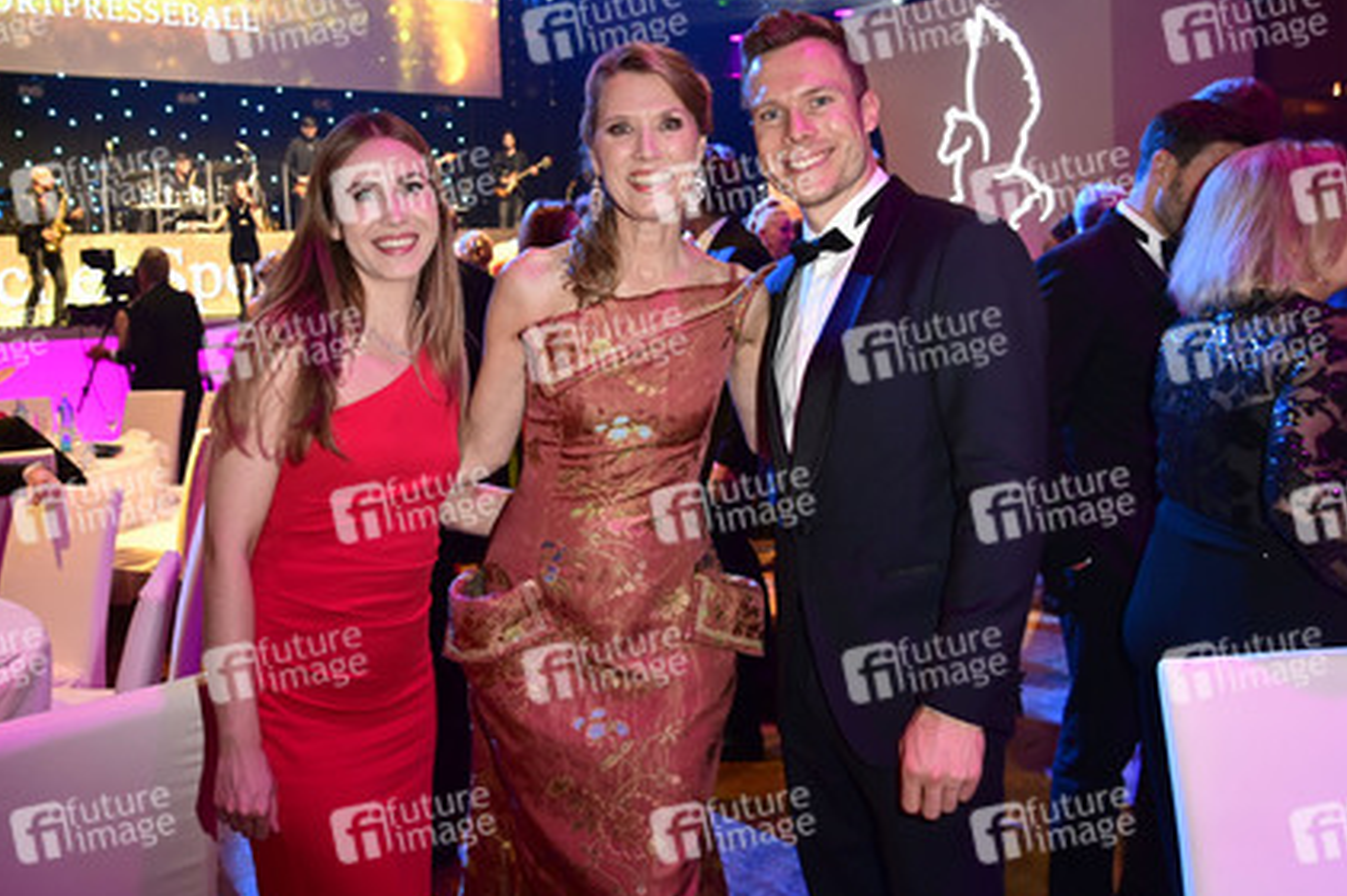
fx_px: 1122
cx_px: 648
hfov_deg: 61.9
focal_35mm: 30
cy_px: 426
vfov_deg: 43.5
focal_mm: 28
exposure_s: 1/30
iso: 2500
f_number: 5
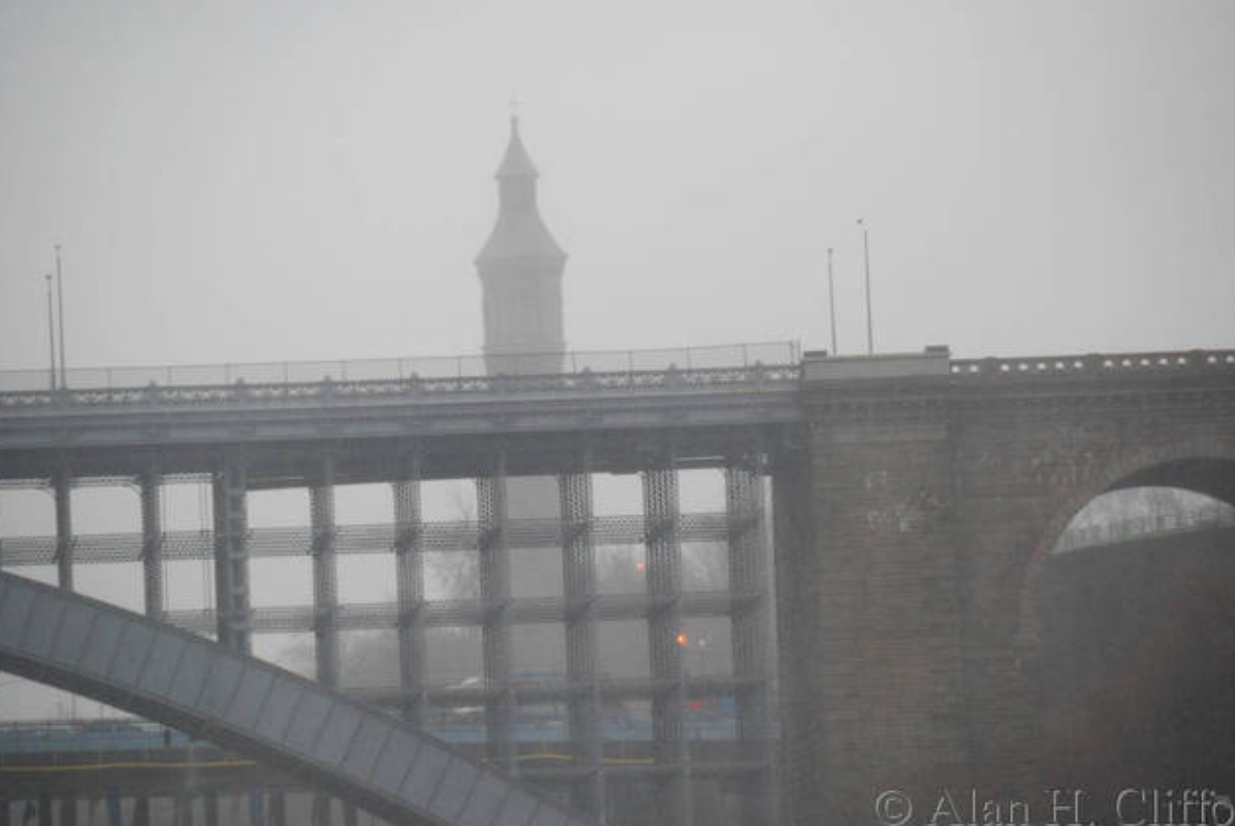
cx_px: 646
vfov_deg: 4.1
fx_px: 11500
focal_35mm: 335
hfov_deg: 6.1
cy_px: 394
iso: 400
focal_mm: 200
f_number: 5.6
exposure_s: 1/200
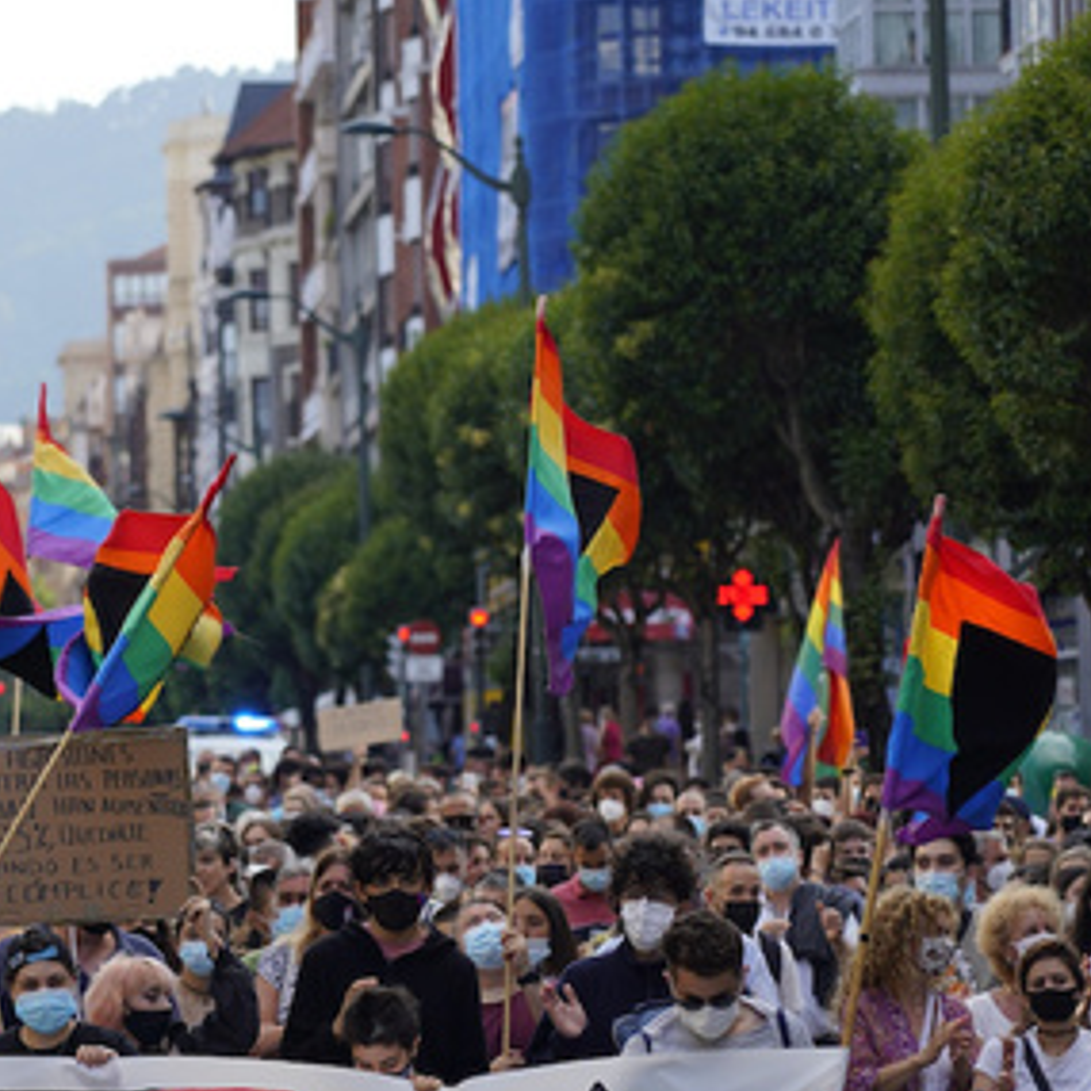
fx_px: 8094
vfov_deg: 7.7
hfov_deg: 7.7
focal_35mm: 227
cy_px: 789
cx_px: -96
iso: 125
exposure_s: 1/400
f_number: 4
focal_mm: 105
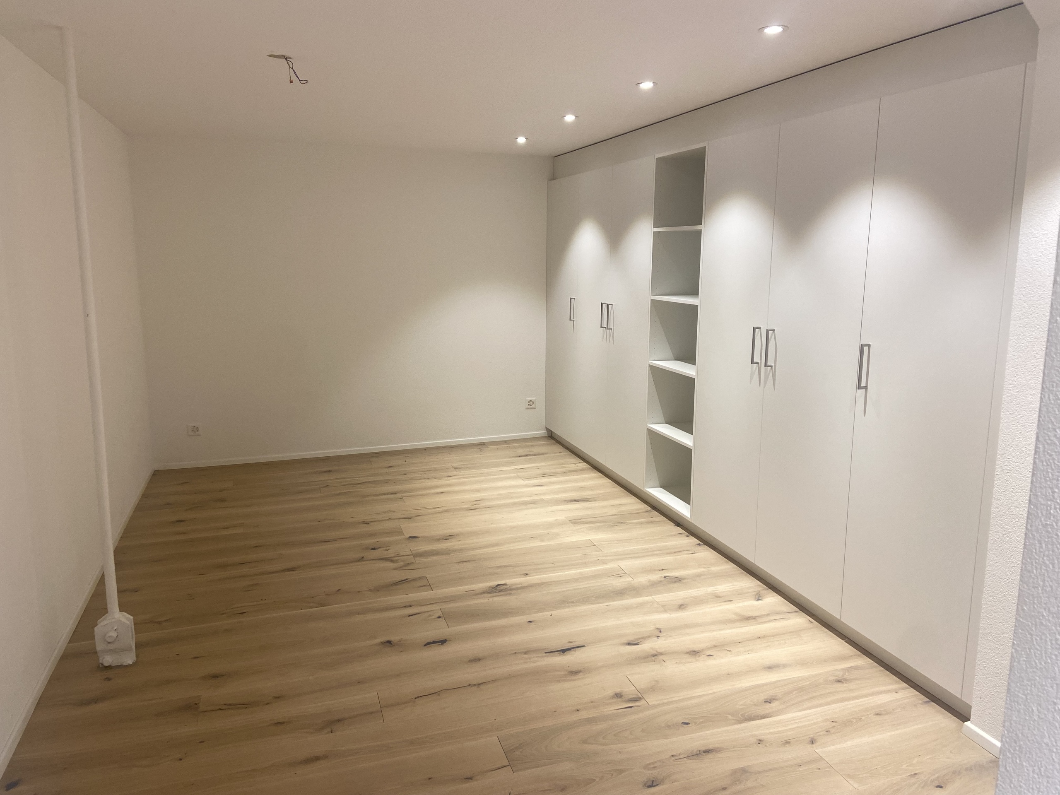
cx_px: 530
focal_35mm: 26
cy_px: 398
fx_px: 796
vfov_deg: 53.1
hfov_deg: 67.3
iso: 125
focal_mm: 4.25
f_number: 1.8
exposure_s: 1/100
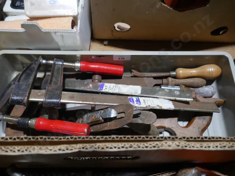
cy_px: 88
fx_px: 204
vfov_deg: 46.8
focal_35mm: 30
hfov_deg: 59.9
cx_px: 118
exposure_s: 1/60
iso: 250
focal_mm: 15
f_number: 3.6
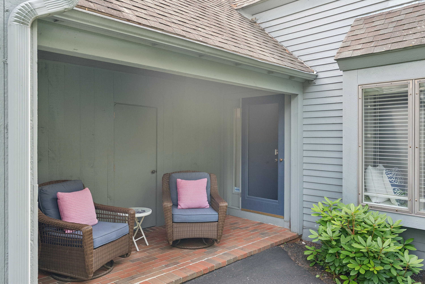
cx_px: 212
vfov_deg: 48.0
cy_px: 142
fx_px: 319
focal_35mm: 27
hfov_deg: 67.4
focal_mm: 27
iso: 320
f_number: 7.1
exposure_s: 1/60
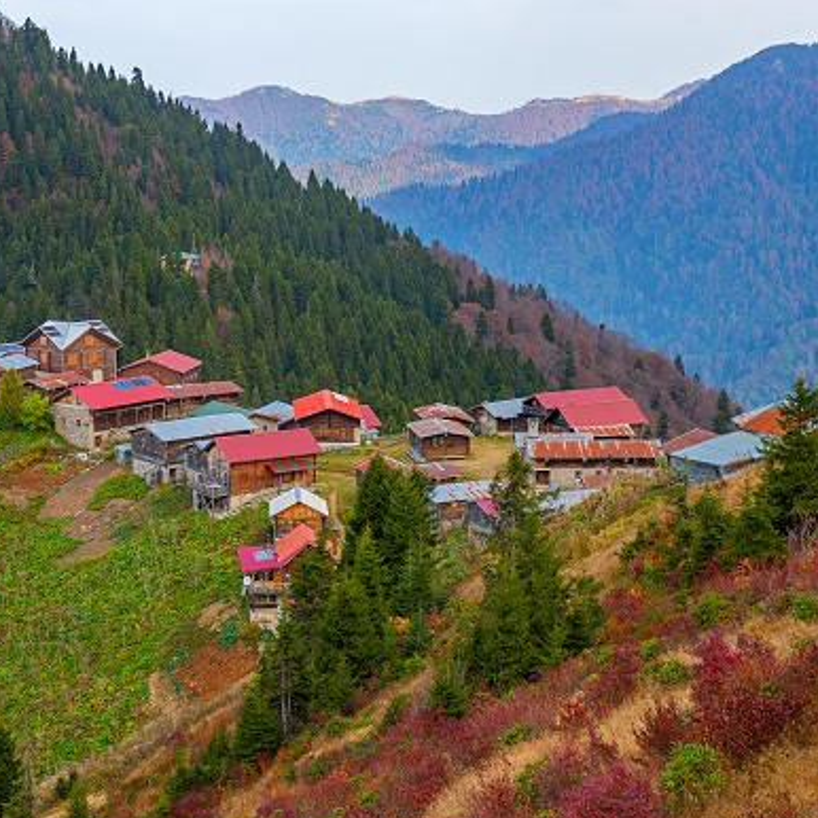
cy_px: 420
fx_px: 1978
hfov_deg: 23.3
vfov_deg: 23.4
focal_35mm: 74
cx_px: 303
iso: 80
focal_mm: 56
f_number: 7.1
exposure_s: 1/80
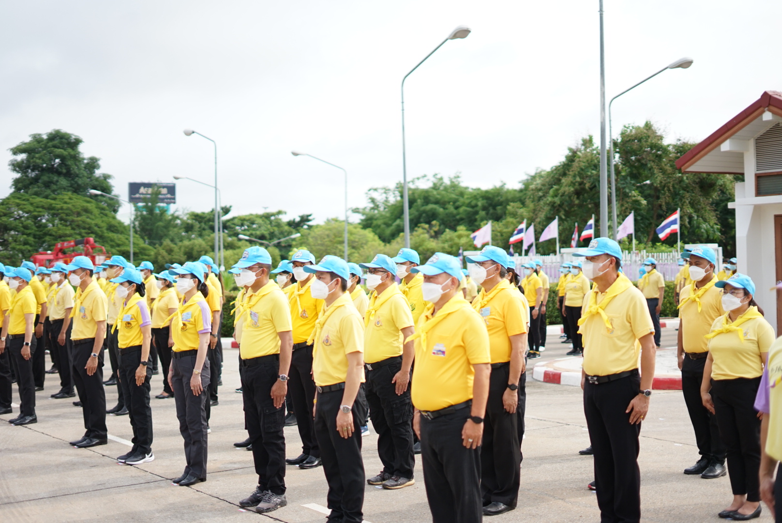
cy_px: 262
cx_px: 391
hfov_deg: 39.6
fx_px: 1087
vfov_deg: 27.0
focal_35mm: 50
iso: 400
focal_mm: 50
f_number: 1.8
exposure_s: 1/5000
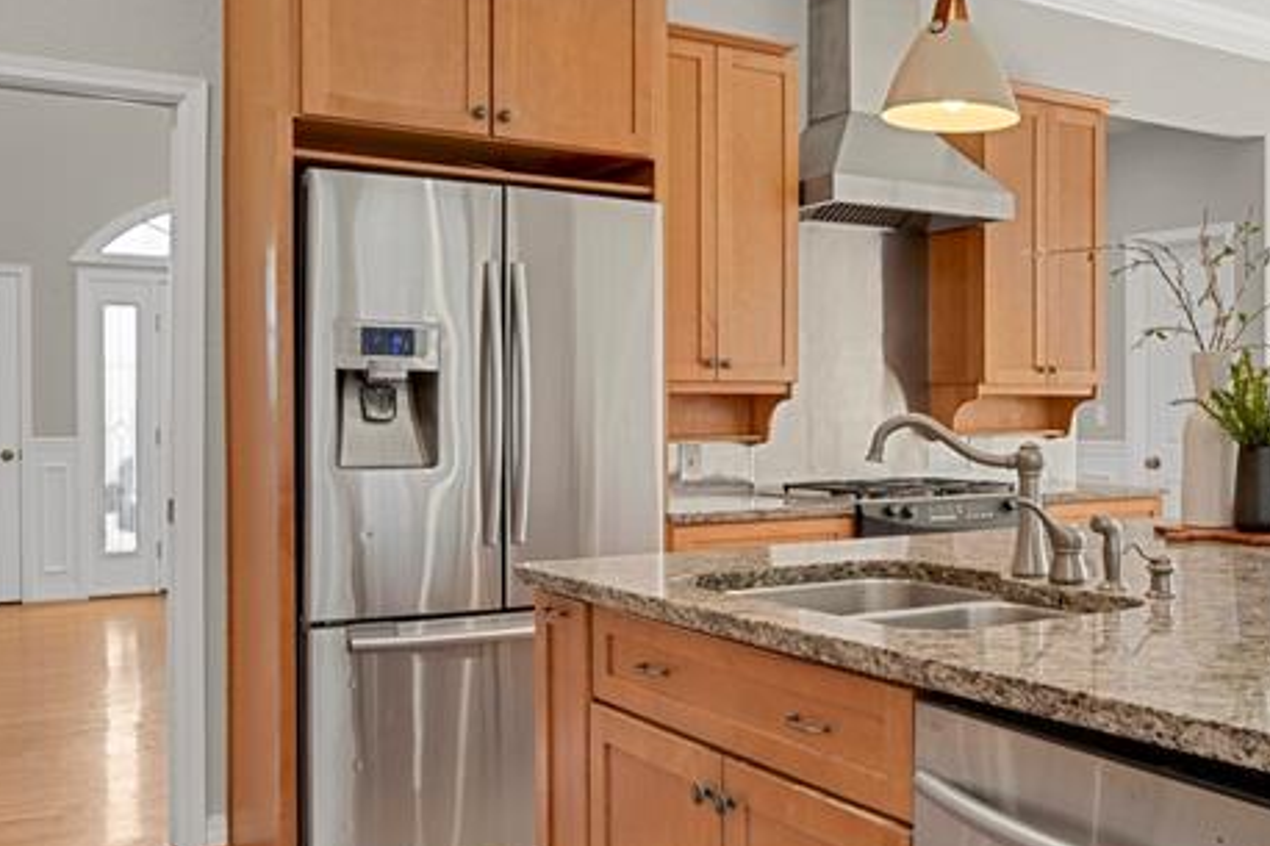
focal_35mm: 38
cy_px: 413
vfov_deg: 35.0
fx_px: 1340
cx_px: 976
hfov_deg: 48.4
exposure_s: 1/1.67
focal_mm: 17
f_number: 8
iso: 250
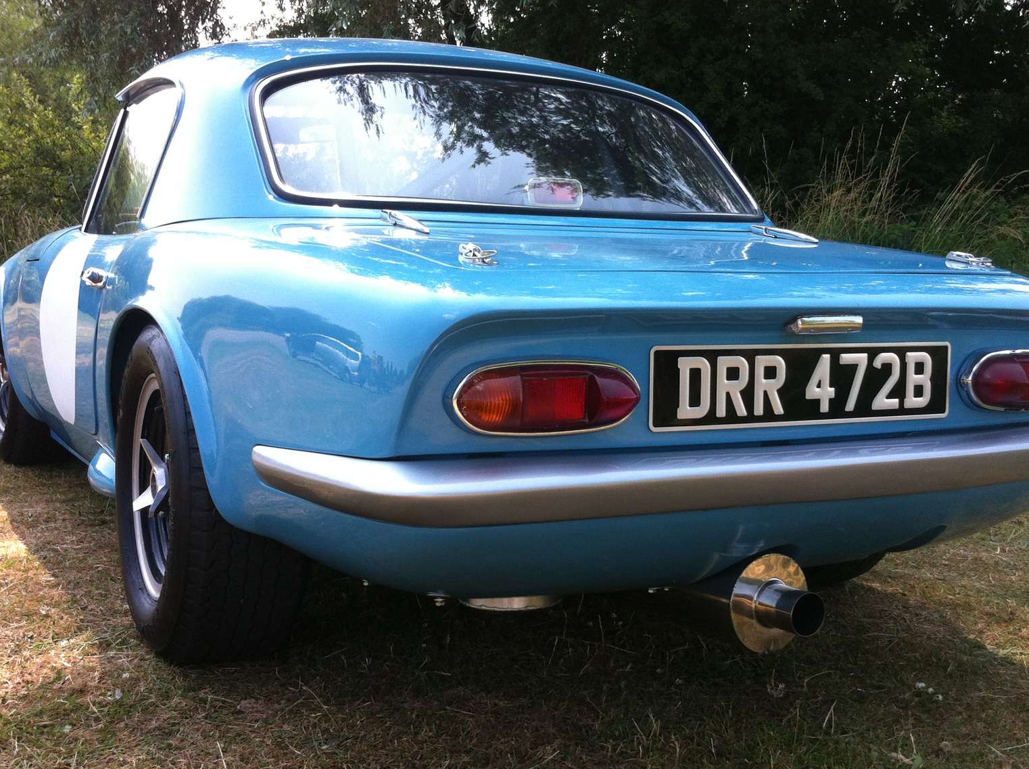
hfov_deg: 41.3
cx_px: 513
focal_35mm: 46
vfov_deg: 31.4
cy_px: 404
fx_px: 1365
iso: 80
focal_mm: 3.85
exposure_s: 1/302
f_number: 2.8
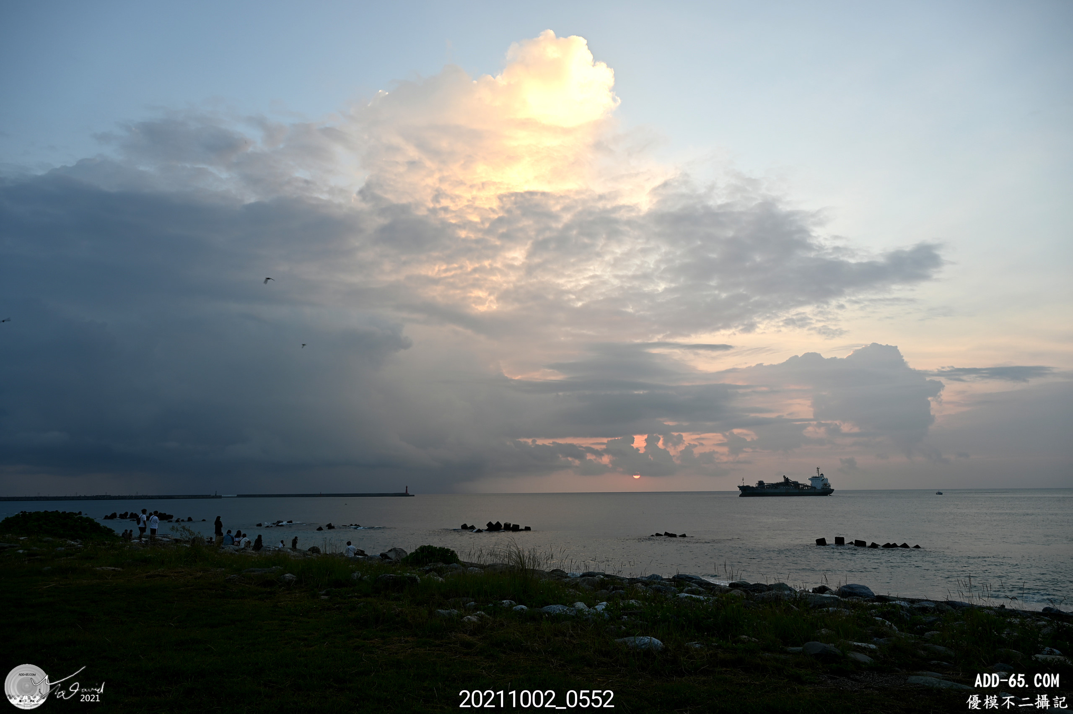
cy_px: 357
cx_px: 536
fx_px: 715
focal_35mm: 24
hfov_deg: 73.8
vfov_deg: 53.1
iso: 100
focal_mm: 24
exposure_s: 1/60
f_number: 6.3
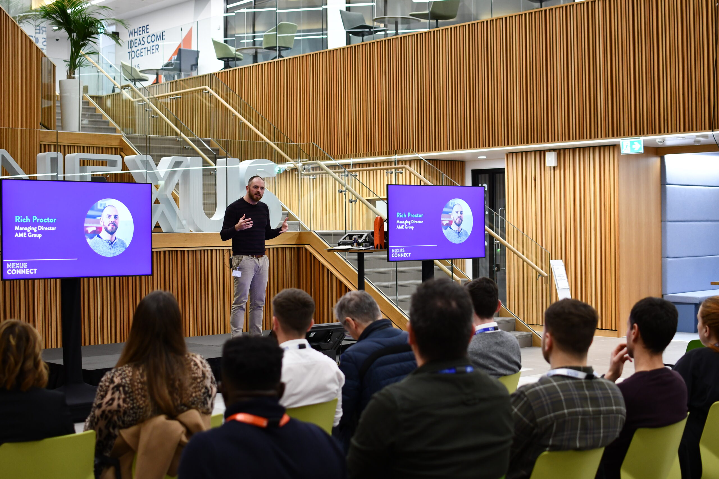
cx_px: 360
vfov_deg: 26.0
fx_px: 1039
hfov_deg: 38.2
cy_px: 240
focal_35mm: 52
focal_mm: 35
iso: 800
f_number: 2.8
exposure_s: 1/160
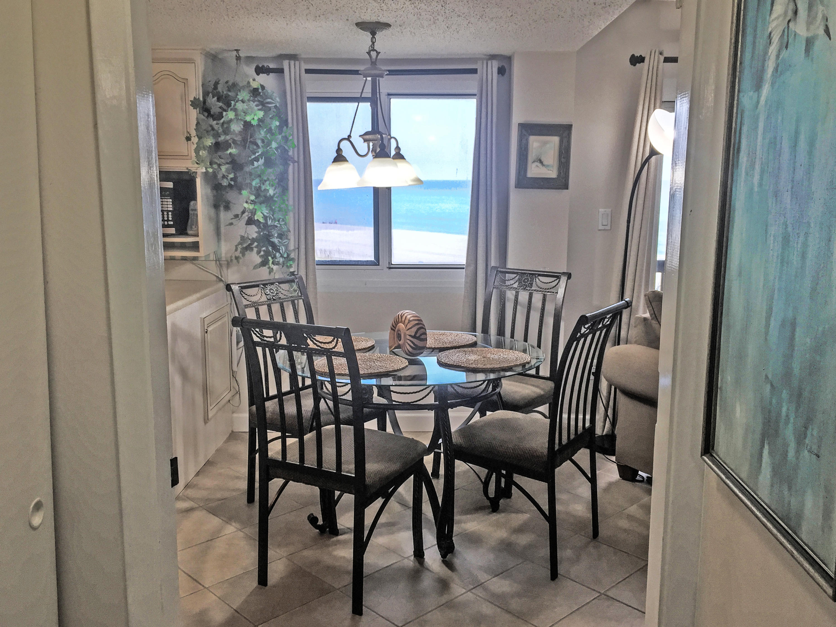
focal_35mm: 29
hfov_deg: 61.7
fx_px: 700
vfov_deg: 48.2
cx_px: 418
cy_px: 314
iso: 32
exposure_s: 1/40
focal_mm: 4.15
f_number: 2.2
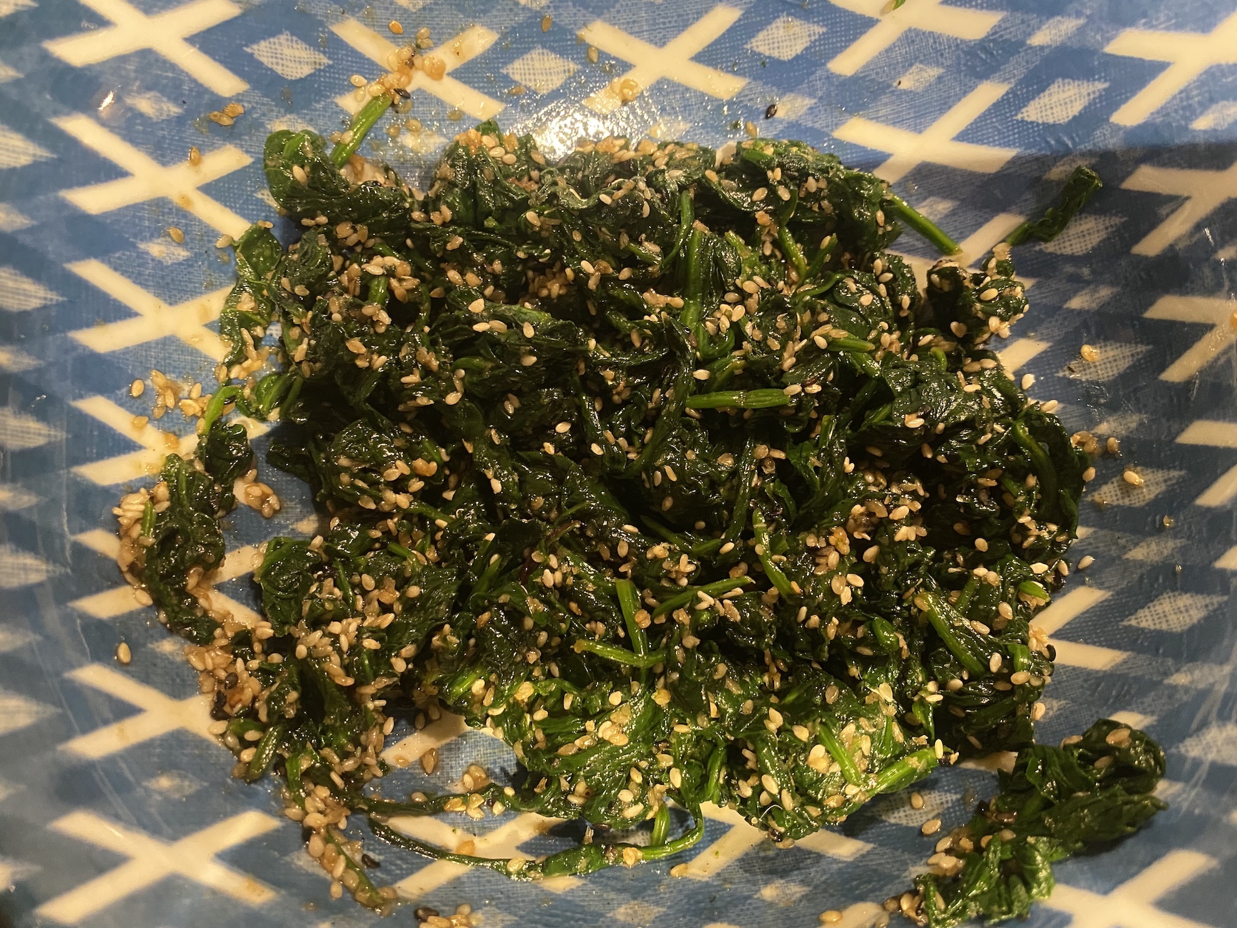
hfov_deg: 67.3
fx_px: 929
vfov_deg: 53.1
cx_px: 618
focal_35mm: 26
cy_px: 464
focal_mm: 4.25
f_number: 1.8
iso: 500
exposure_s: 1/33
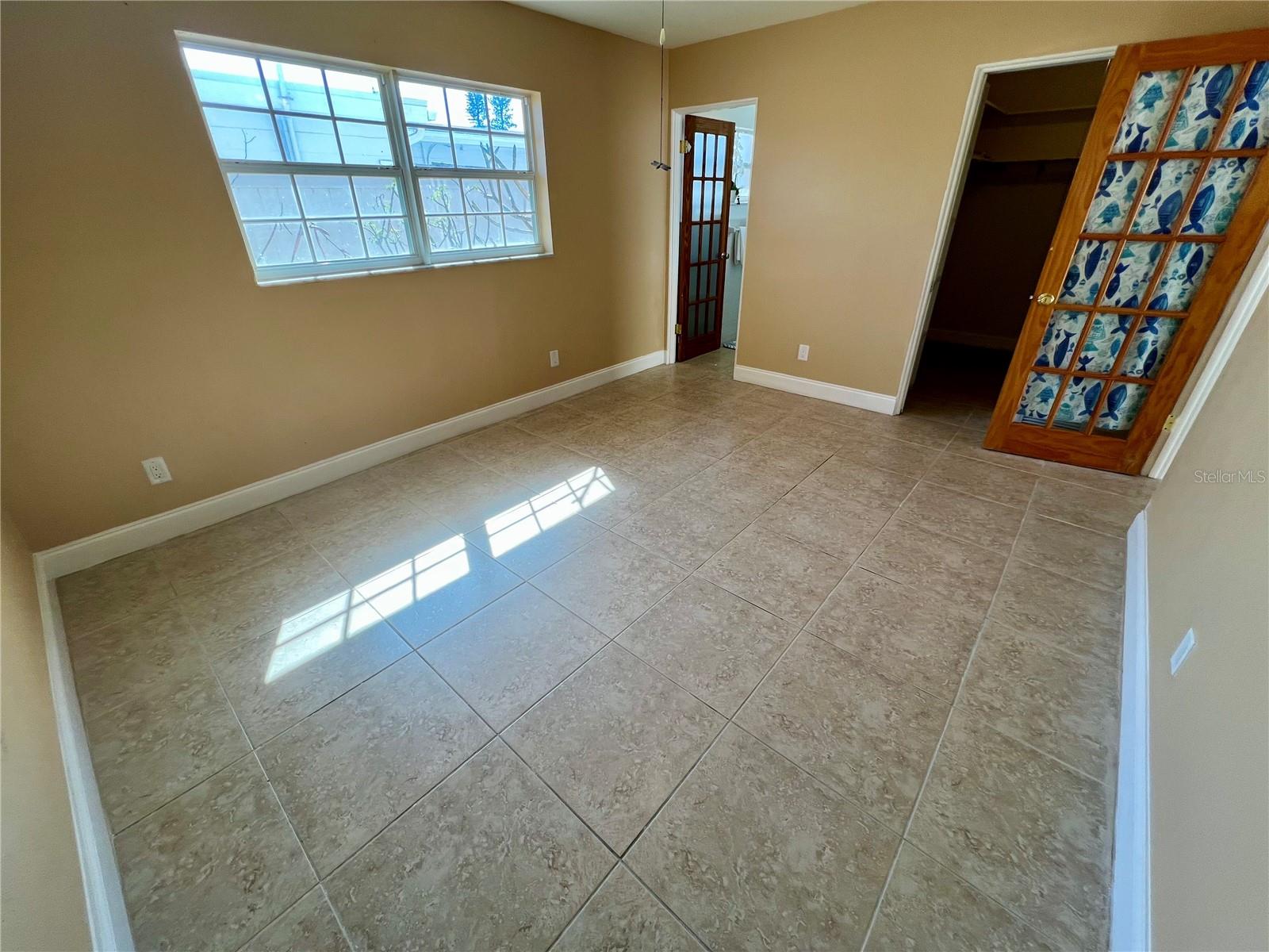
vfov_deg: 89.9
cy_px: 476
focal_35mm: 13
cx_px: 634
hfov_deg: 106.2
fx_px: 477
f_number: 1.8
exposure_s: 1/120
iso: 40
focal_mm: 1.57
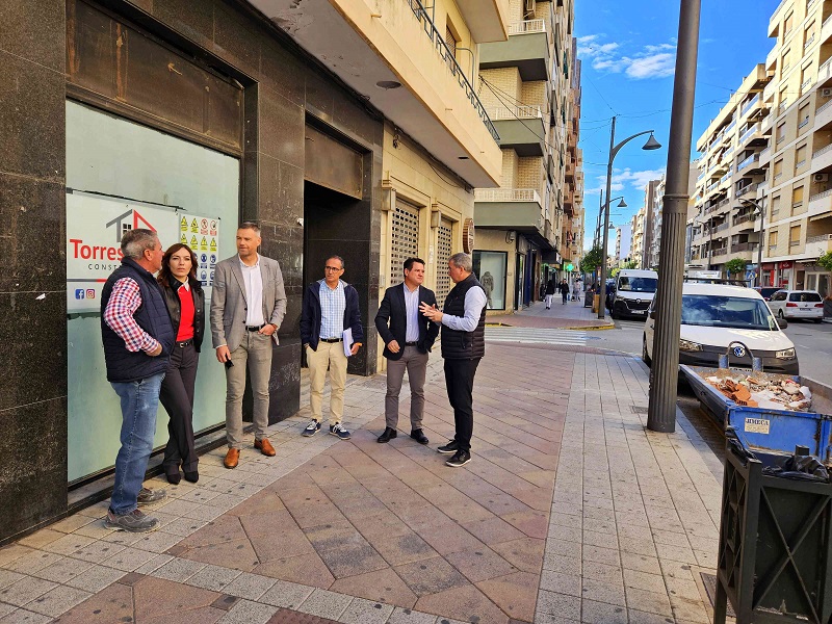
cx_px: 416
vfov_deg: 58.9
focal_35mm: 23
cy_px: 312
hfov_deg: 73.9
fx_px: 553
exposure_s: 1/434
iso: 40
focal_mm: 5.4
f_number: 1.8
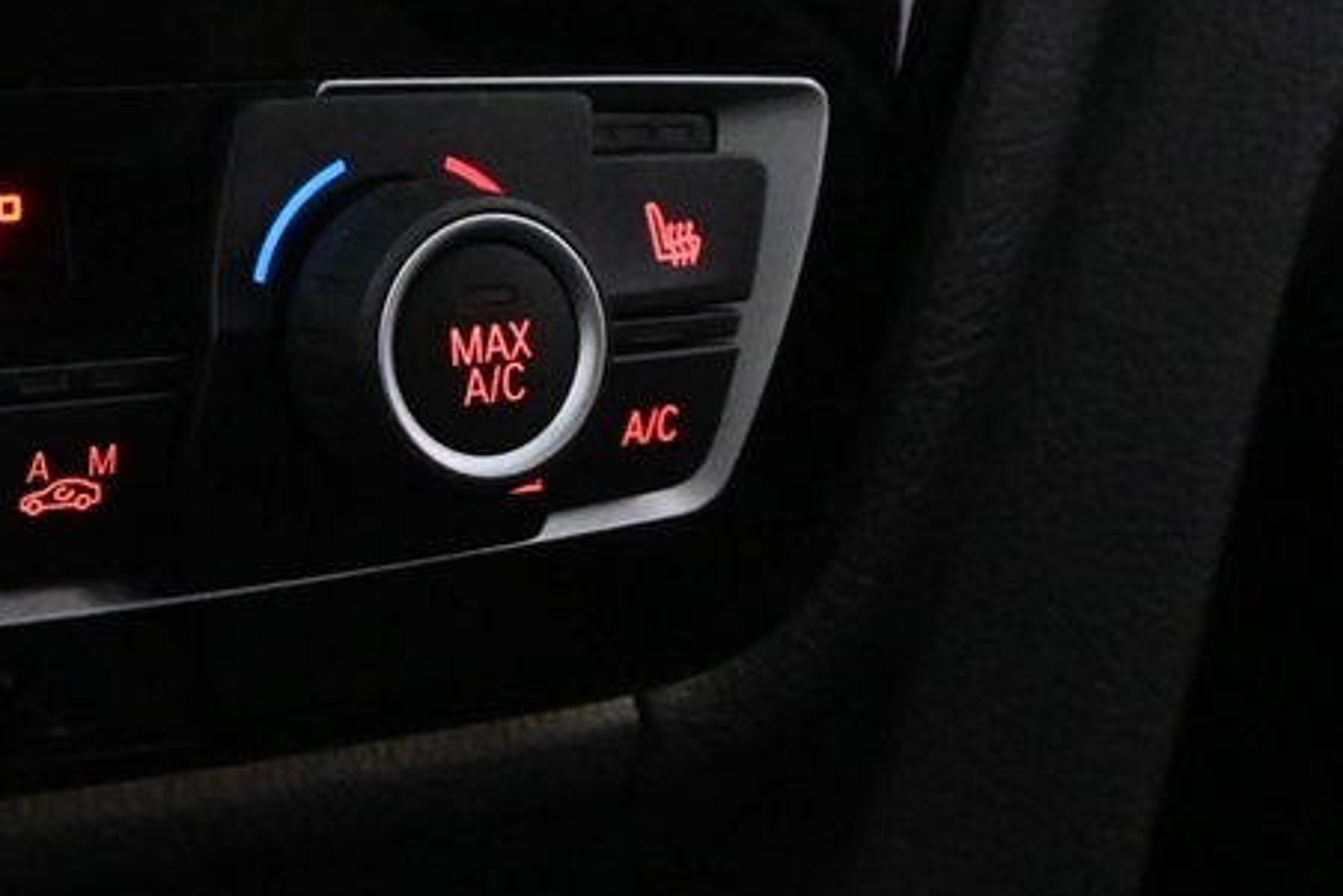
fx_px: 3620
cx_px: -518
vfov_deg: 13.9
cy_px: -24
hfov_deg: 19.1
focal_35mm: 97
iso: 7200
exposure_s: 1/30
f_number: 7.1
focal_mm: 18
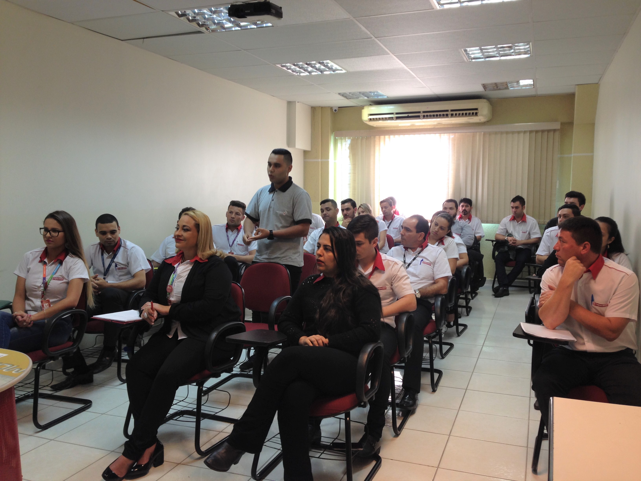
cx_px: 320
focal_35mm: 33
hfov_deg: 55.4
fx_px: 611
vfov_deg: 42.9
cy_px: 240
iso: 50
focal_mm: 4.12
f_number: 2.4
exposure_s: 1/30
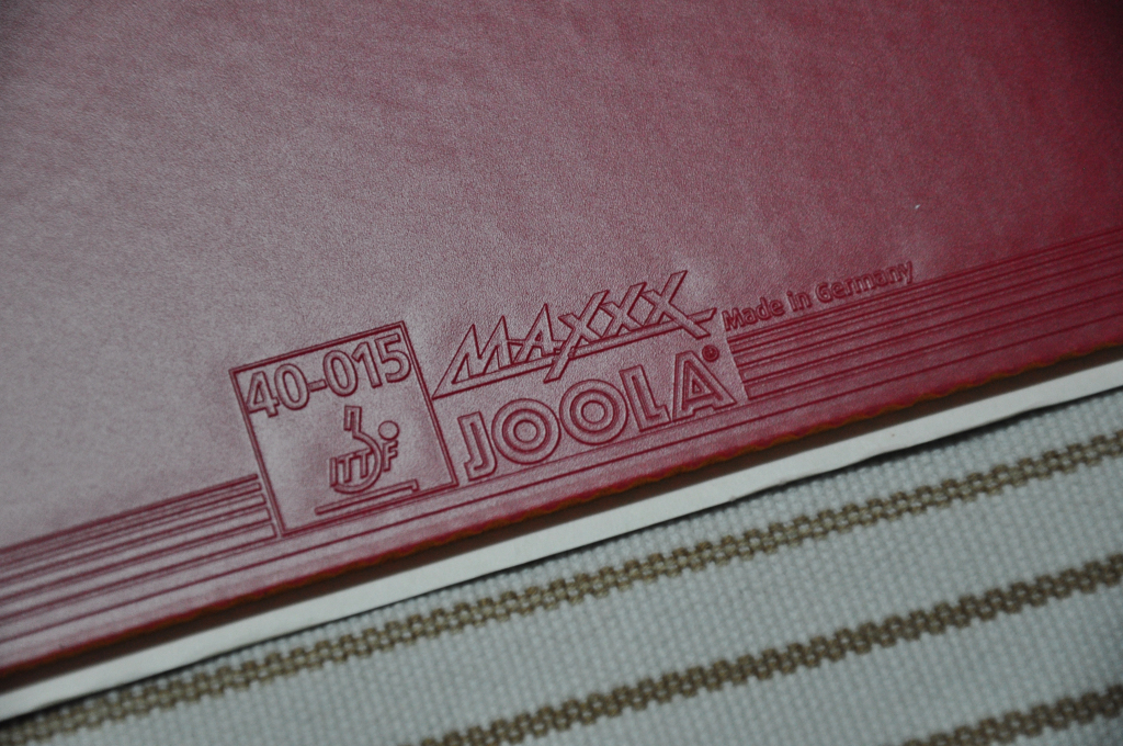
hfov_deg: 13.1
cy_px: 373
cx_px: 562
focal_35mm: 158
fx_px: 4907
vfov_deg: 8.7
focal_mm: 105
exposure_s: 1/15
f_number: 5.6
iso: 800
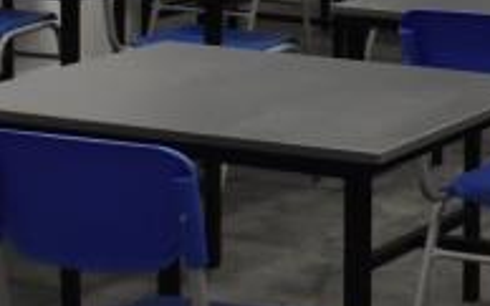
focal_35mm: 145
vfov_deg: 8.9
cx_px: 1008
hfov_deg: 12.5
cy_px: -97
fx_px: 1935
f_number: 5
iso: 1600
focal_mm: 18
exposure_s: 1/100
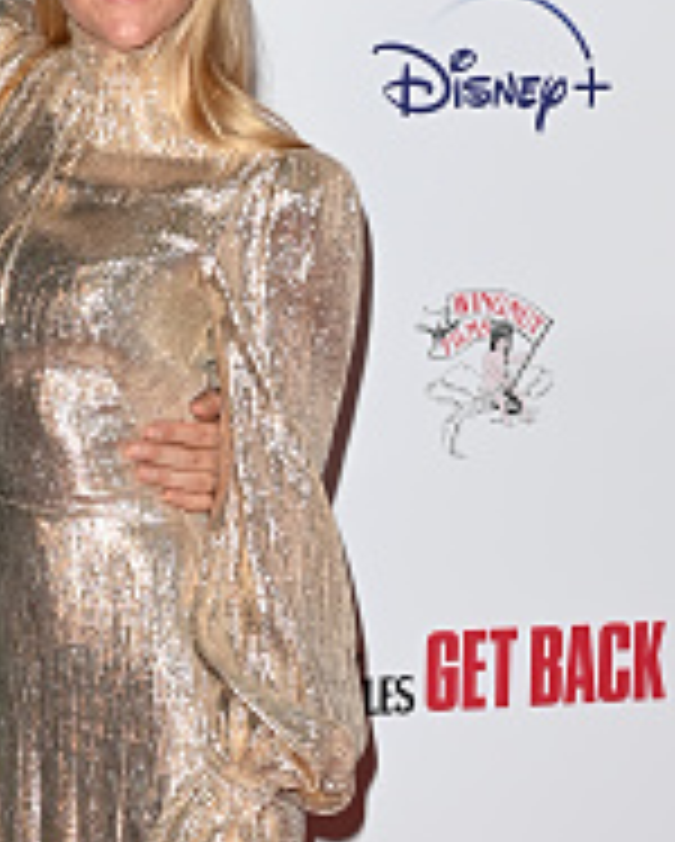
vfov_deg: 11.1
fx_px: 4313
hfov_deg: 8.9
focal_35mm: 173
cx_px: -90
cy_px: 657
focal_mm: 58
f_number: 5.6
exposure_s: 1/250
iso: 1000
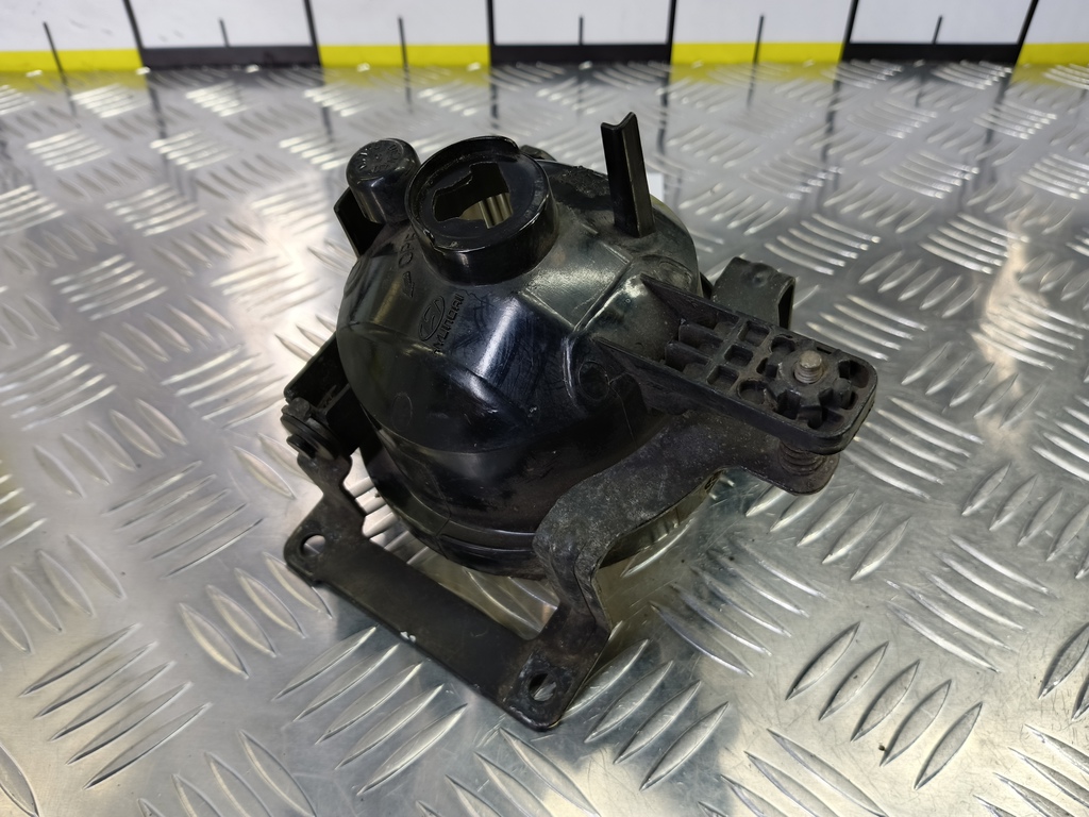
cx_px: 544
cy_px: 408
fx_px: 724
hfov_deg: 73.9
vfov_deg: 58.9
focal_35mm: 23
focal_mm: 4.11
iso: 139
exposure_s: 1/25
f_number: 1.6
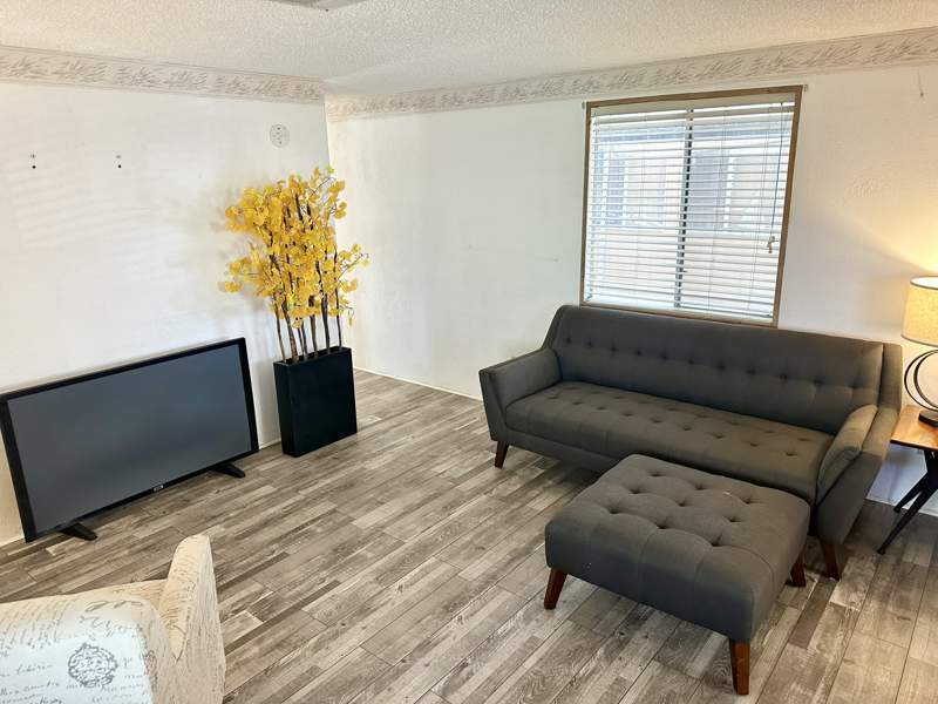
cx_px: 469
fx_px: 650
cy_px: 352
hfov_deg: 71.6
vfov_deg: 56.8
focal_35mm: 24
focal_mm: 6.86
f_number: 1.78
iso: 250
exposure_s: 1/60
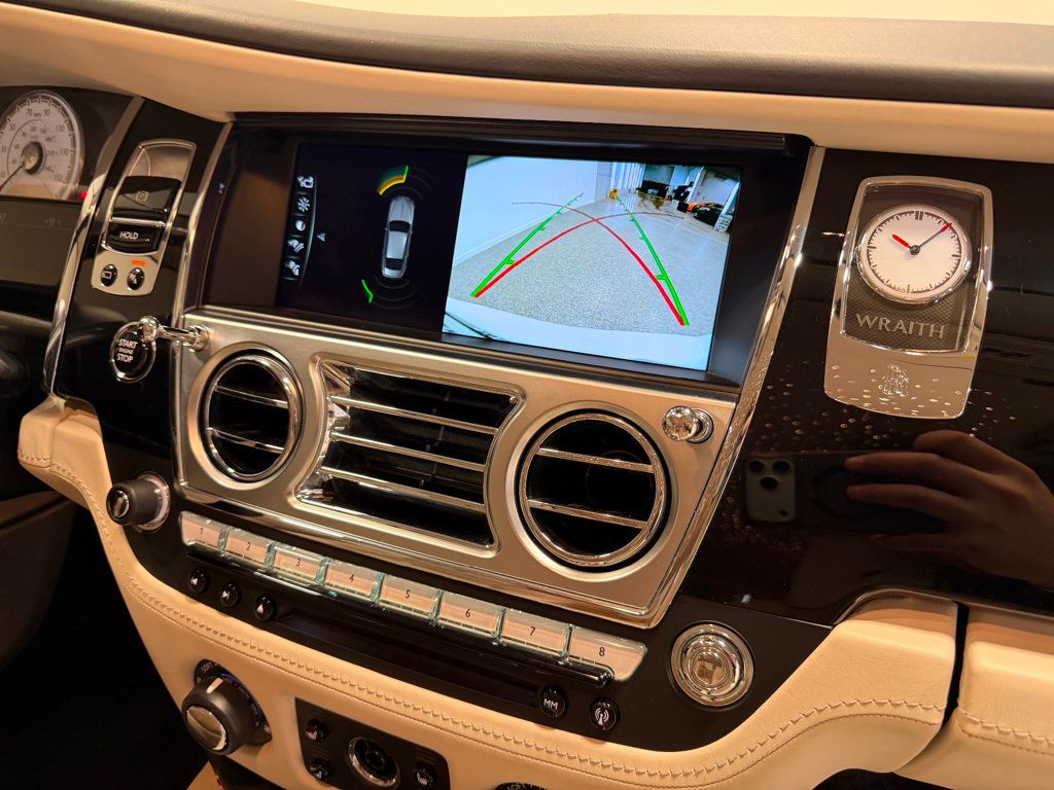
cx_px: 527
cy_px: 395
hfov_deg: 71.6
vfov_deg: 56.8
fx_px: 731
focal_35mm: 24
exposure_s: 1/49
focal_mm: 6.76
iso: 200
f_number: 1.78
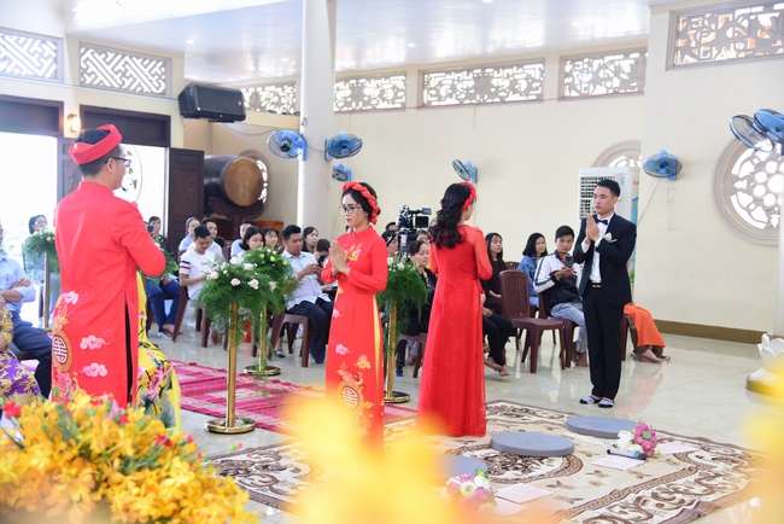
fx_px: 1002
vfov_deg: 29.3
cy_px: 262
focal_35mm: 46
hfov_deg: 42.7
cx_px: 392
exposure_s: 1/40
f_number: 4
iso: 1250
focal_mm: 46
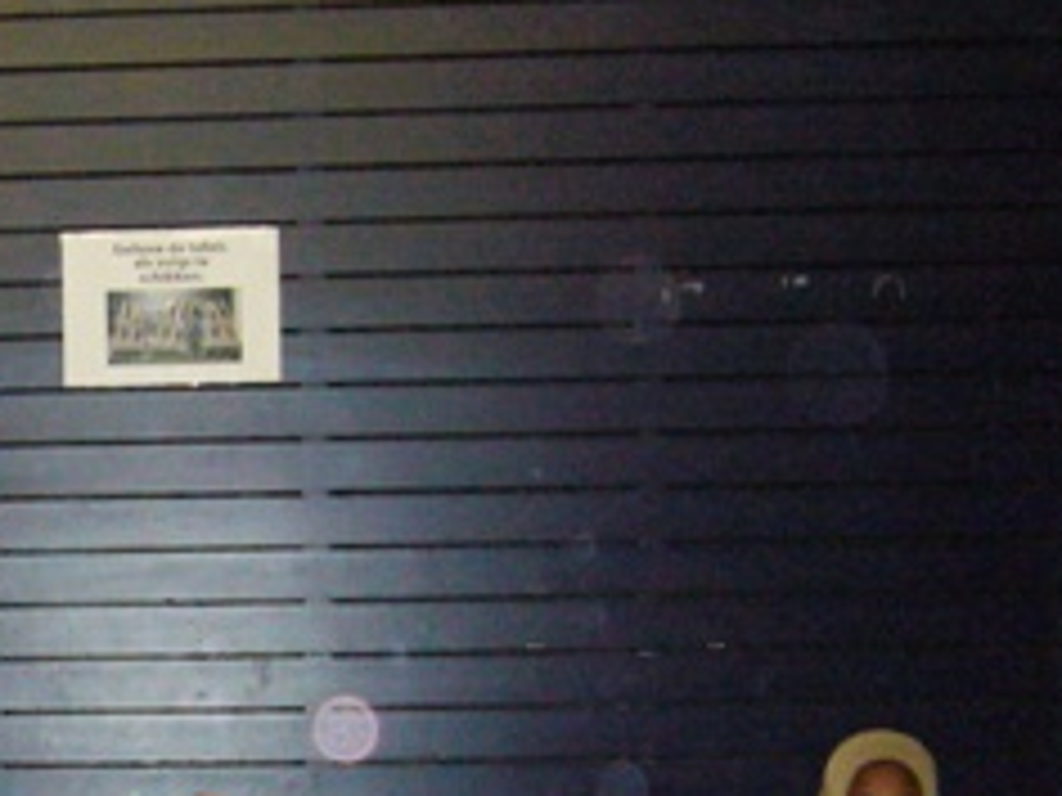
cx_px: -94
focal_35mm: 76
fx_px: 2332
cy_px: 850
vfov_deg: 18.7
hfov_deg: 24.1
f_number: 2.8
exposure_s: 1/30
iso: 250
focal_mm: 4.6
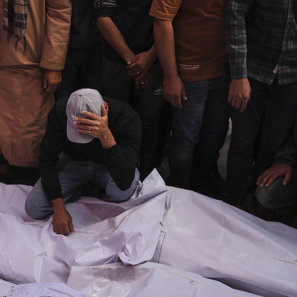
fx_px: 466
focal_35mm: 48
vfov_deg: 35.4
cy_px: 151
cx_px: 86
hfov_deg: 34.8
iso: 200
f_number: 4
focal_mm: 37
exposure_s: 1/400
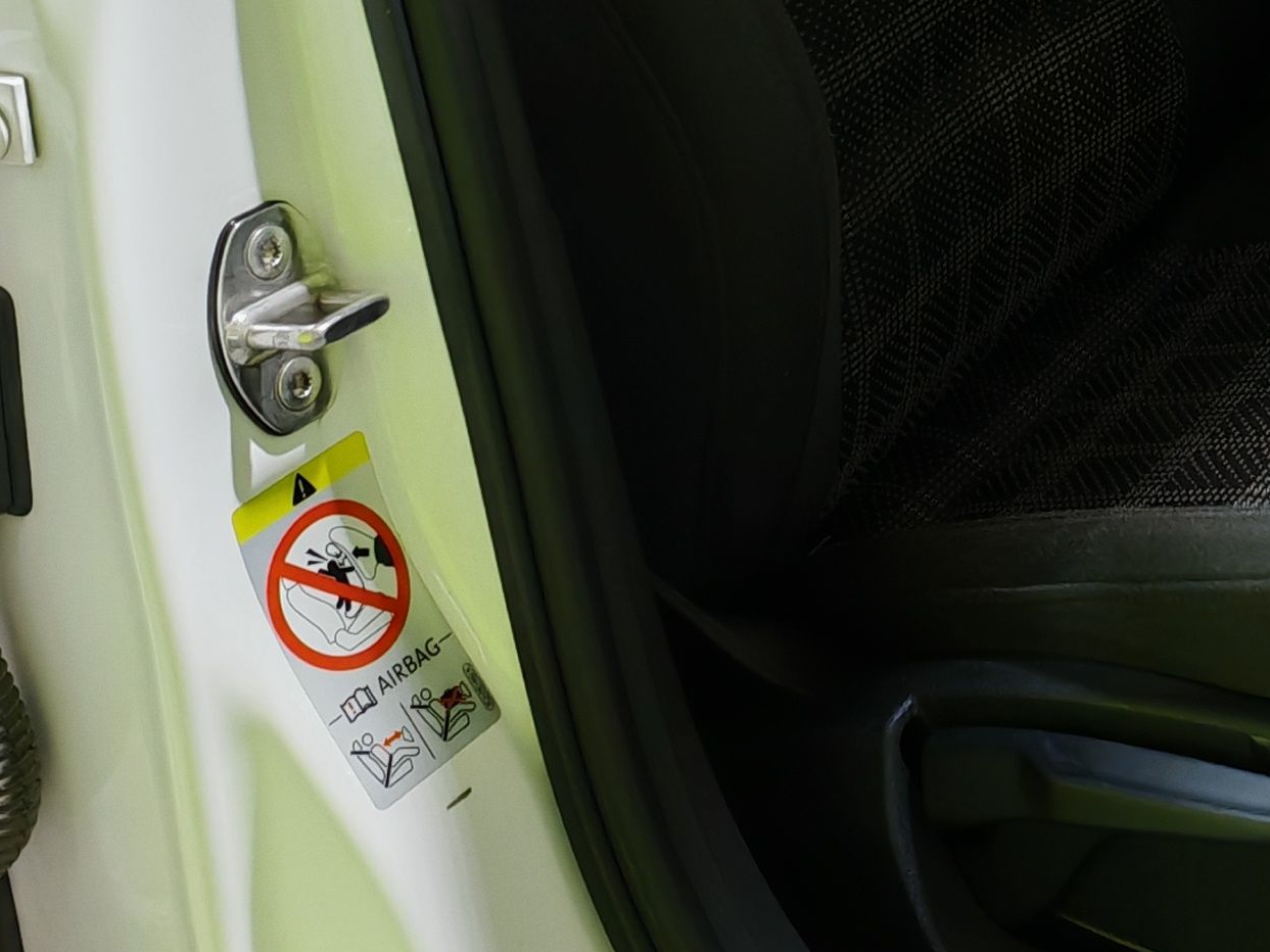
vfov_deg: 15.7
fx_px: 3265
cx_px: 1511
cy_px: -326
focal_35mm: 89
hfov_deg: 20.6
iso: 100
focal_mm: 6.83
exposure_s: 1/50
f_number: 2
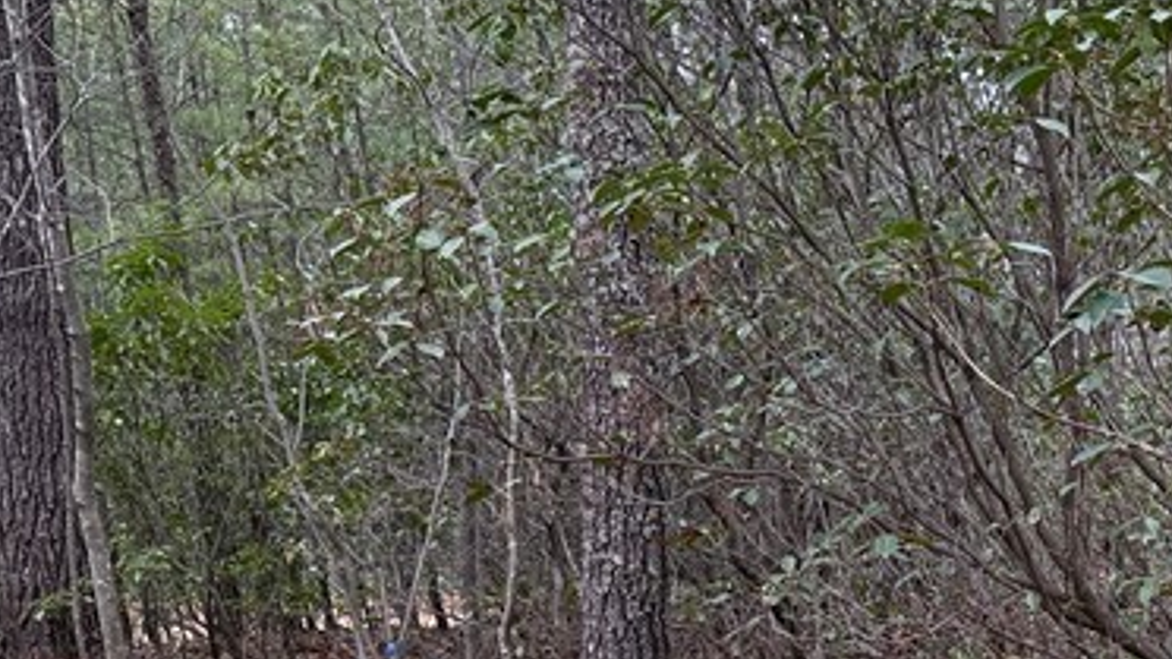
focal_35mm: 72
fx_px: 2237
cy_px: 615
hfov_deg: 27.2
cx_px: 1251
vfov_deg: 16.5
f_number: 1.78
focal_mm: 6.76
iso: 100
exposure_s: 1/397
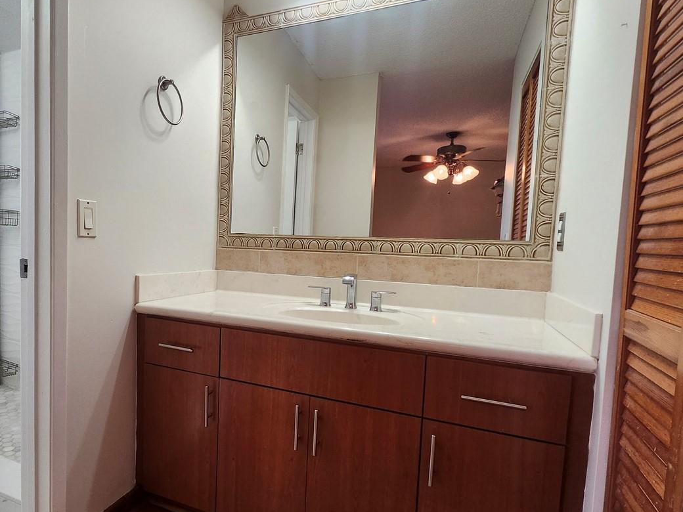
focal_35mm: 20
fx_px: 395
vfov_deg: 65.8
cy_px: 282
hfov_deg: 80.1
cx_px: 252
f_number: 2.2
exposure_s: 1/60
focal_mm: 1.74
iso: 125
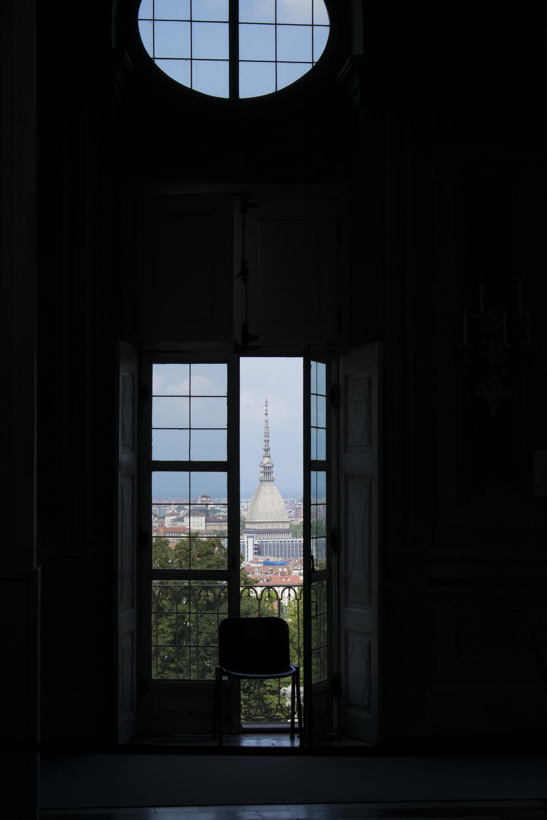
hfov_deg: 16.6
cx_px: 274
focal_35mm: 82
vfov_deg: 24.6
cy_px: 410
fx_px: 1880
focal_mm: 55
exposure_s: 1/800
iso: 400
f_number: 7.1
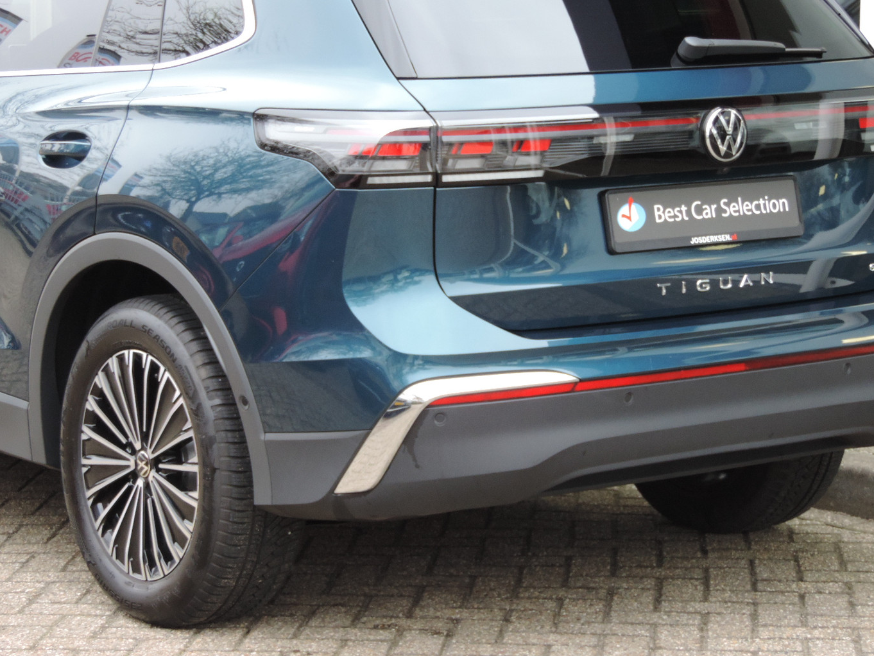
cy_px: 311
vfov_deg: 13.3
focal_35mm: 111
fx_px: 2803
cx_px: 413
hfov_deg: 17.7
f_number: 4.2
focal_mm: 18.7
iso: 400
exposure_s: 1/30
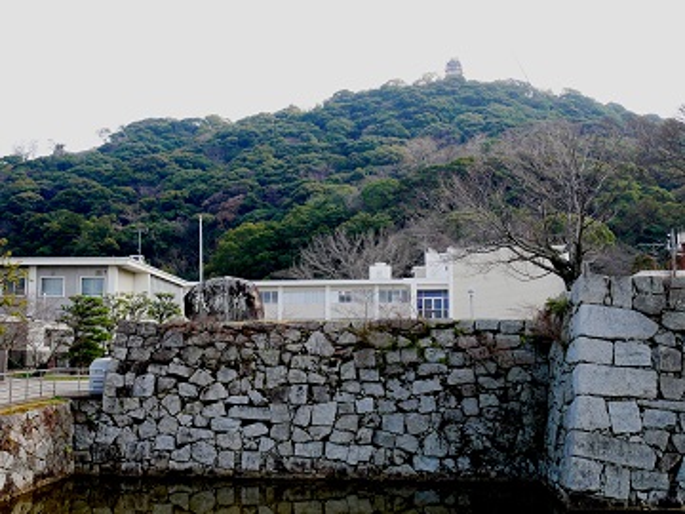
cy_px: 257
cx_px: 342
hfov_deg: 46.8
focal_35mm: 40
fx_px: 792
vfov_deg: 36.0
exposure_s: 1/320
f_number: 8
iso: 800
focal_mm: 20
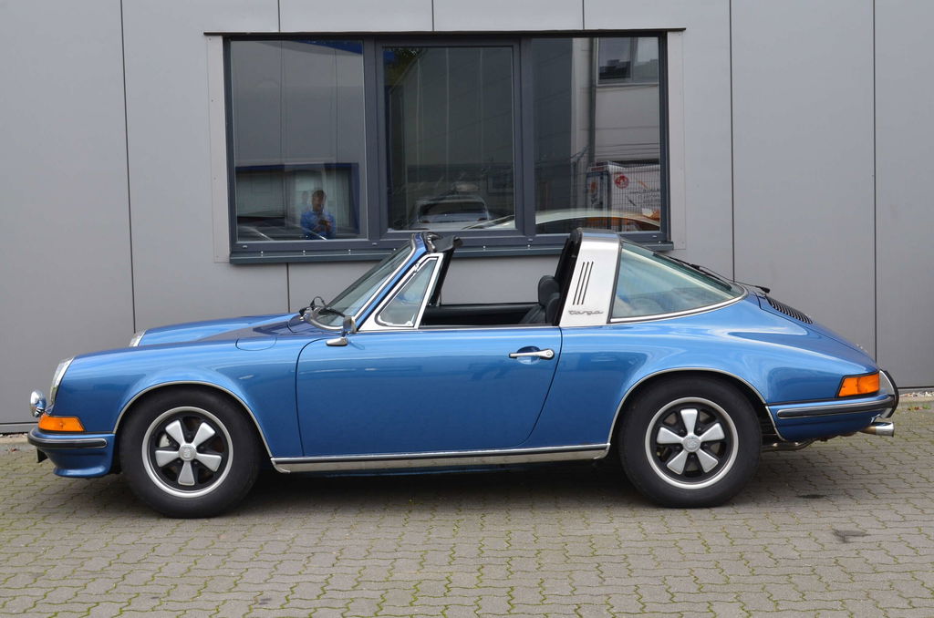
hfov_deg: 37.9
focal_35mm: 52
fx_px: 1359
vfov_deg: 25.6
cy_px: 309
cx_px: 467
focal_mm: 35
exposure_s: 1/40
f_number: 9
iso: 400
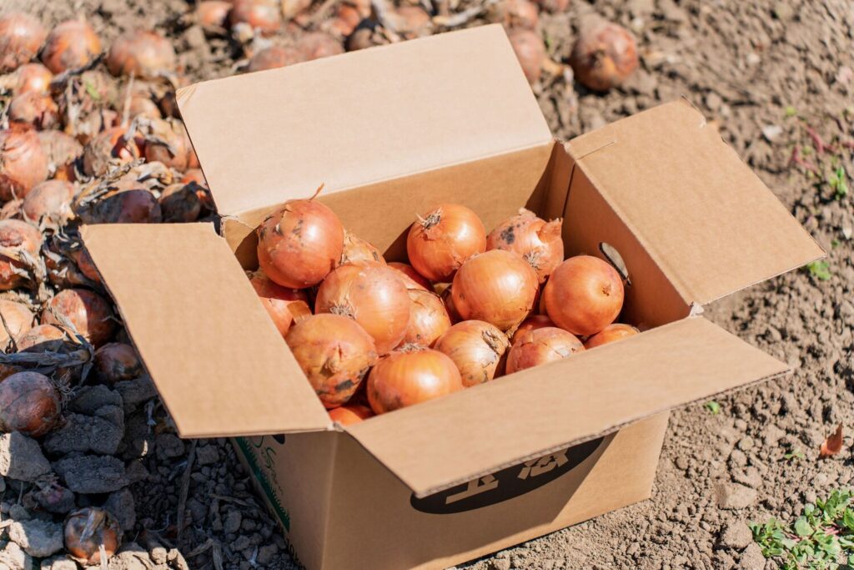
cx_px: 427
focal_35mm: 75
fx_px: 1779
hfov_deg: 27.0
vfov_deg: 18.2
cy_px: 285
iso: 100
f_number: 3.2
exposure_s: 1/2000
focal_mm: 75
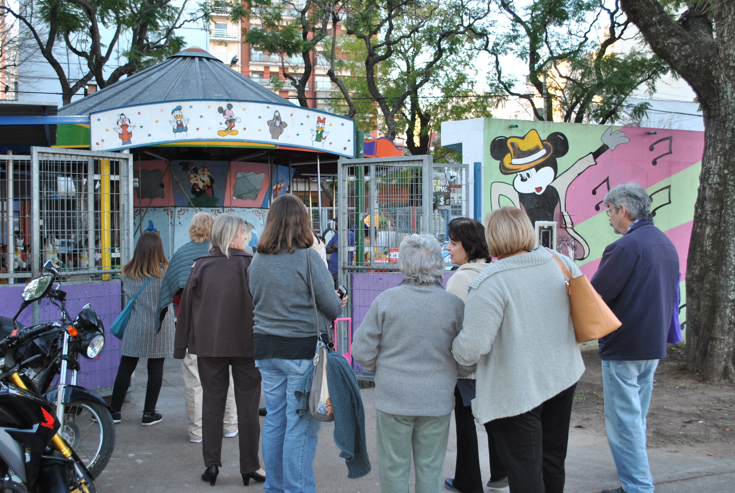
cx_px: 368
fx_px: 798
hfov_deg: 49.5
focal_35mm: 39
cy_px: 246
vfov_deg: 34.4
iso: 200
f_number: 4.2
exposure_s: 1/60
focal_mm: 26
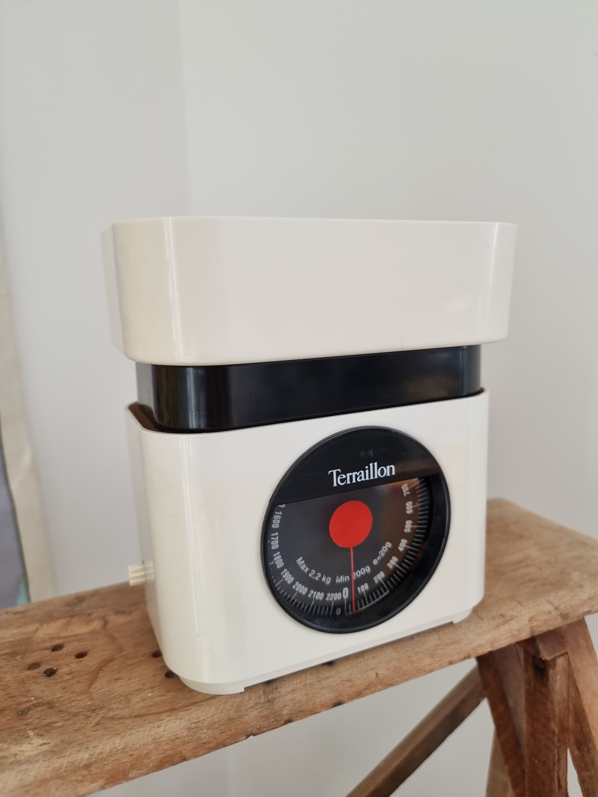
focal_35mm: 24
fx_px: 553
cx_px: 299
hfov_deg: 56.8
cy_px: 398
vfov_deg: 71.6
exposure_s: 1/100
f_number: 1.8
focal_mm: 6.7
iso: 80
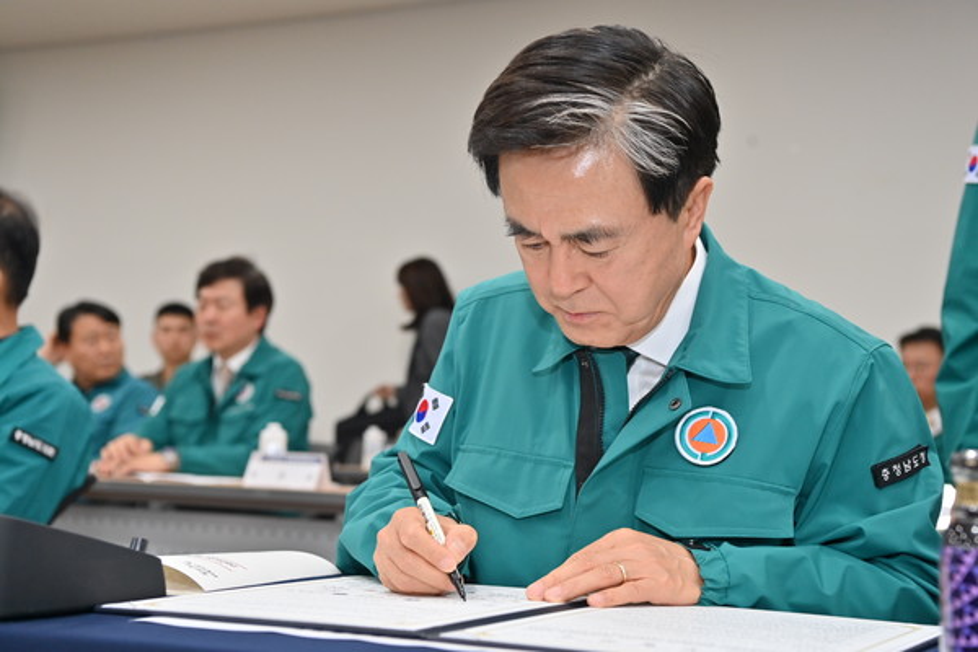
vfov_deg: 24.2
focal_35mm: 56
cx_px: 489
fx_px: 1521
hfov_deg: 35.6
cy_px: 326
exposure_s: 1/200
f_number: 5
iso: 1000
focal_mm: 56
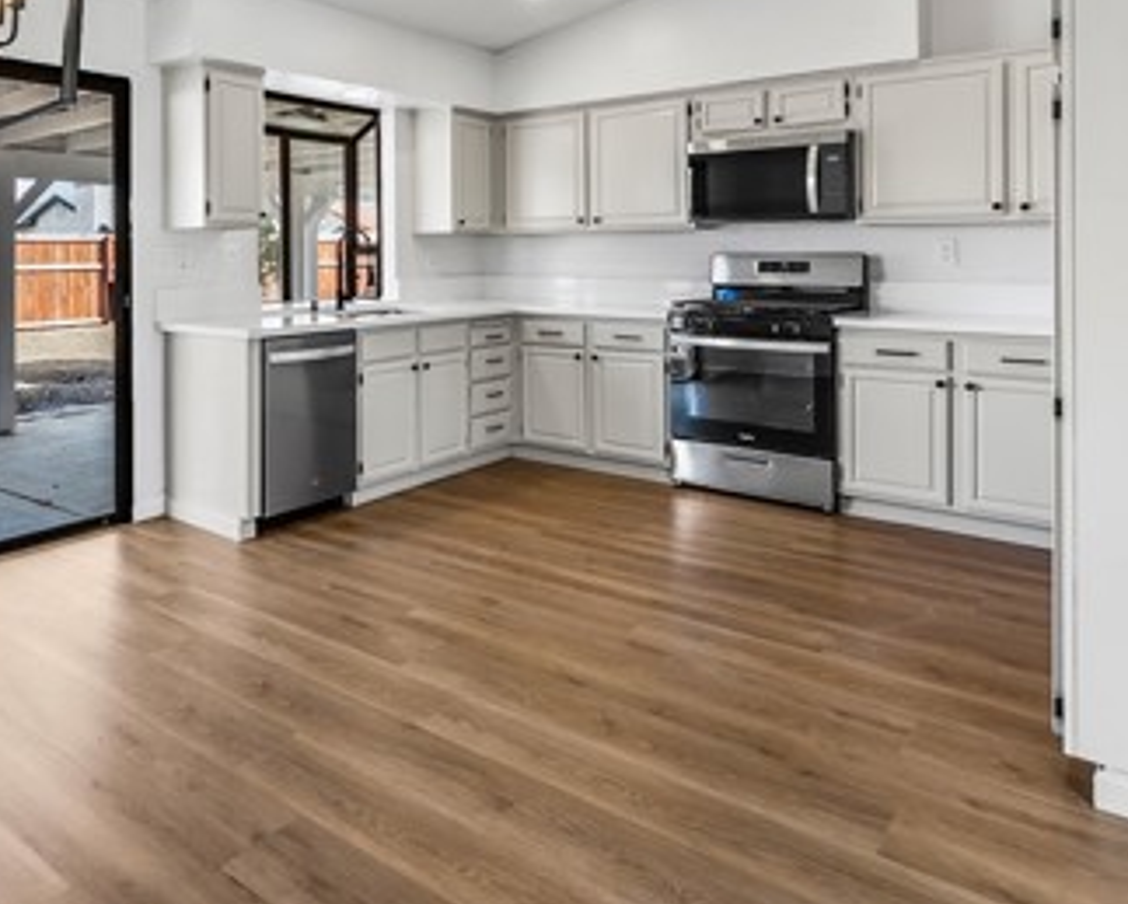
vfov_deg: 53.1
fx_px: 869
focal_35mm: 26
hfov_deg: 63.1
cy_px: 253
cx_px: 318
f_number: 7.1
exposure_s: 1/6
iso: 320
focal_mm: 14
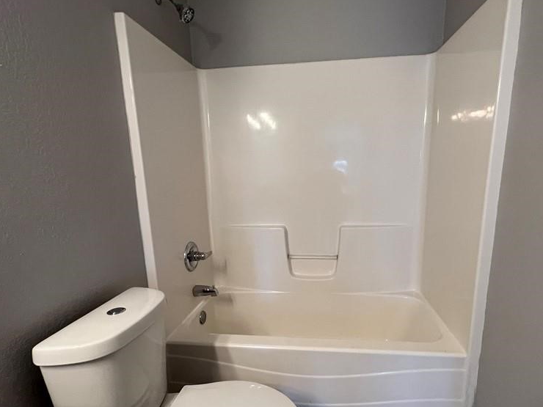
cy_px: 232
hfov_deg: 87.6
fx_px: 282
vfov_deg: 71.2
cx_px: 290
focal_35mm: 18
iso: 160
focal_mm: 1.57
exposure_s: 1/120
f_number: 1.8
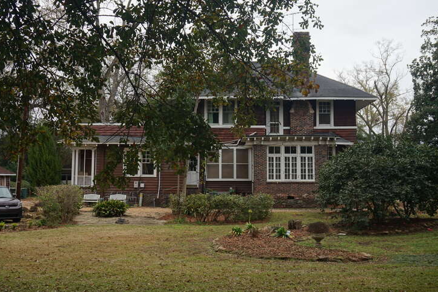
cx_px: 213
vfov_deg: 31.1
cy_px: 142
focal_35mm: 43
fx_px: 523
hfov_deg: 45.5
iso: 100
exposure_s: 1/80
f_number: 6.3
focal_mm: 26
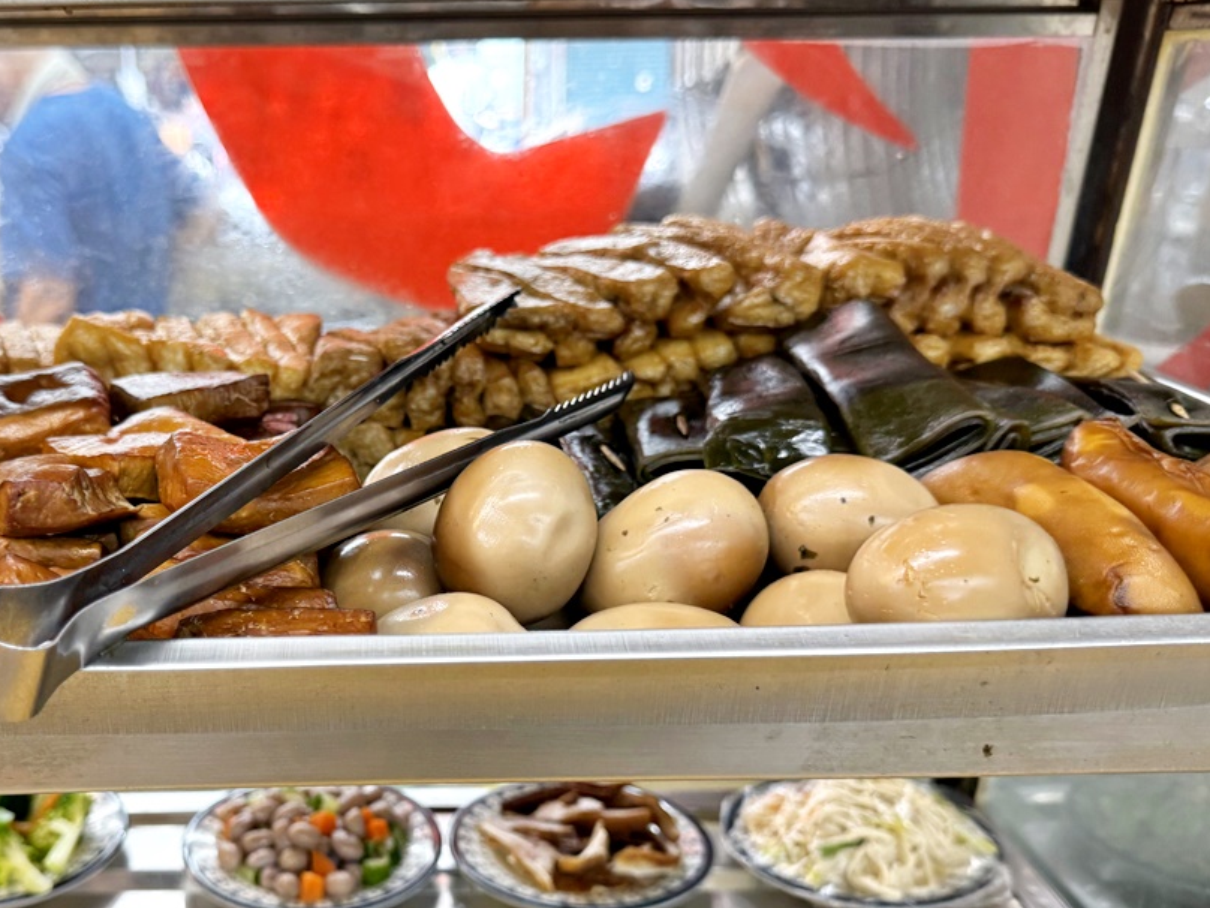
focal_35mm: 38
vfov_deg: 37.6
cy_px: 548
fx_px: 1328
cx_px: 377
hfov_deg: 47.9
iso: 160
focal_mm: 6.76
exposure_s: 1/60
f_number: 1.78
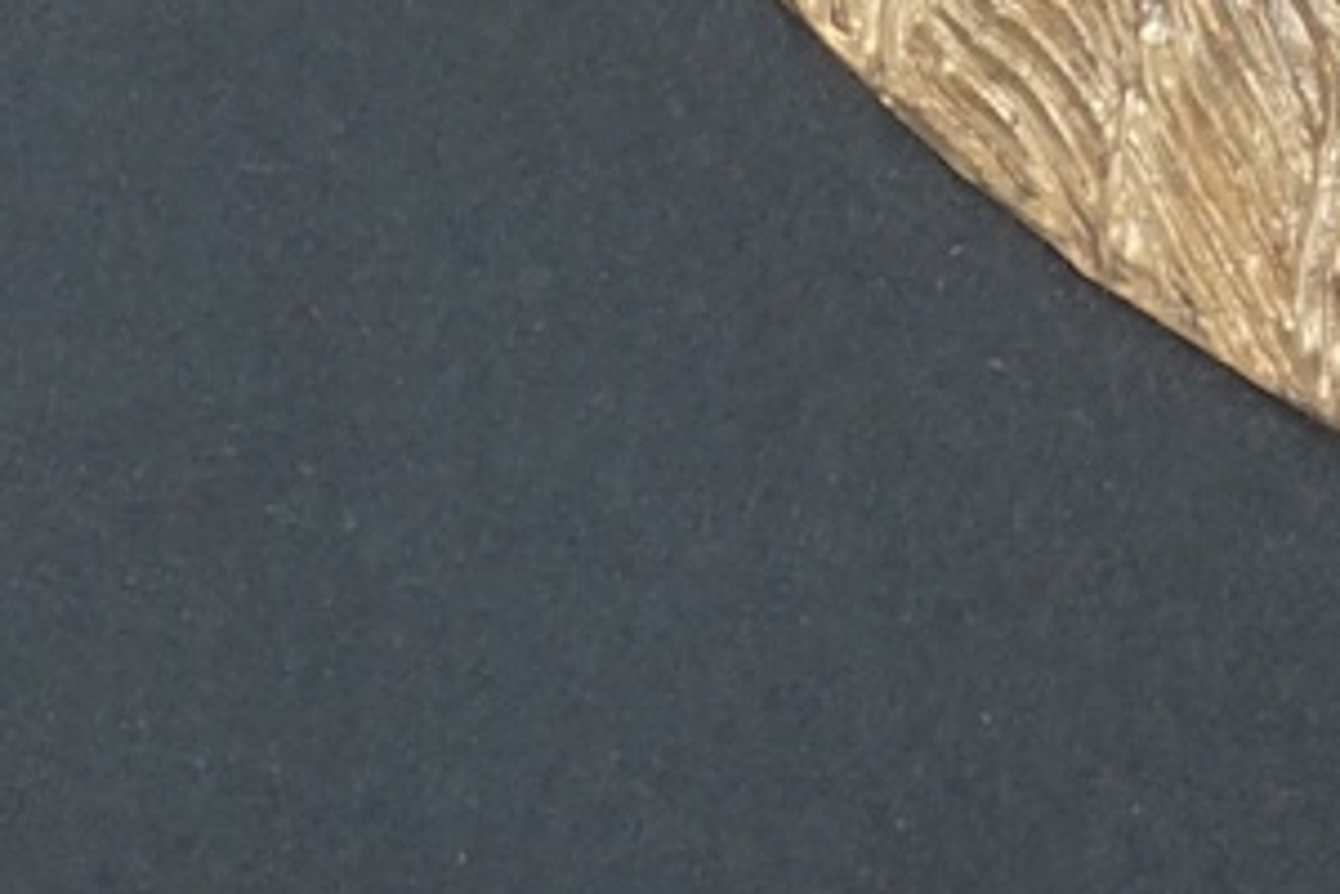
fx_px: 10980
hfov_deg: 7.0
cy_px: -1797
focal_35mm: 295
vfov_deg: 4.5
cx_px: 1371
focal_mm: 30
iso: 320
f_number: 3.5
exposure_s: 1/60
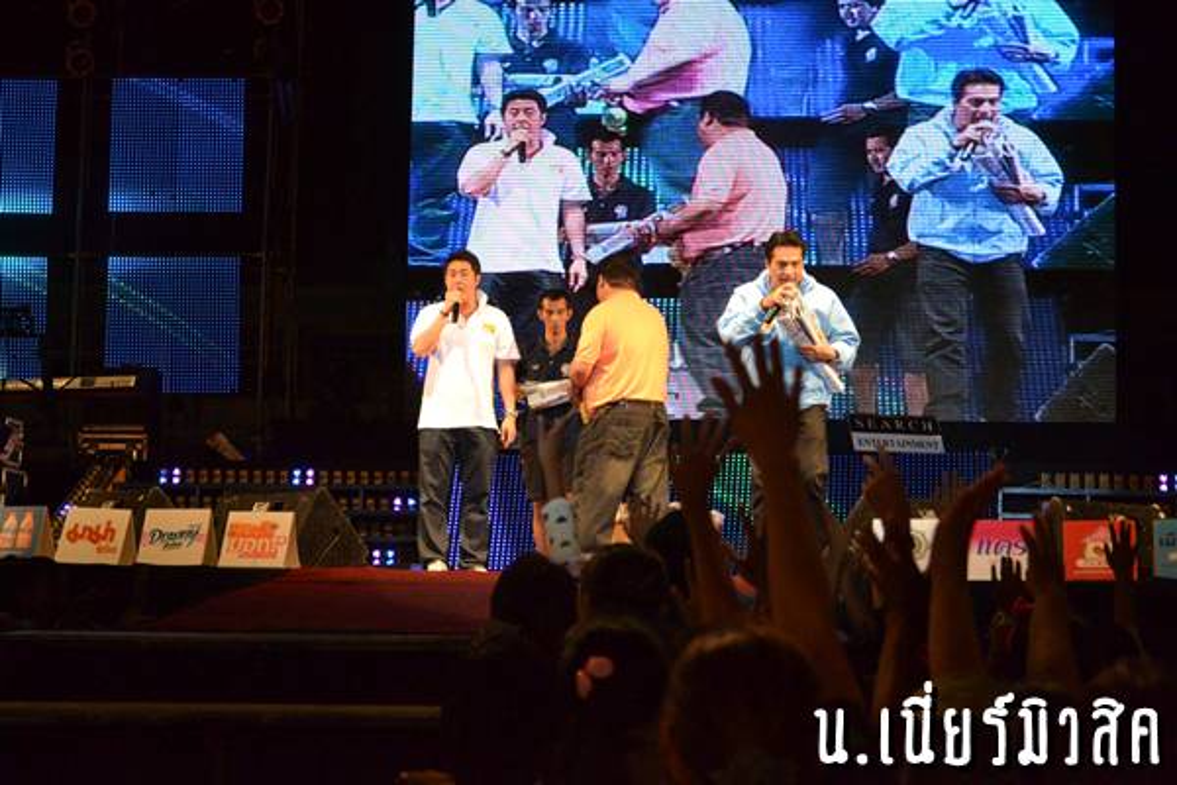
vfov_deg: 17.5
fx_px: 2550
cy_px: 392
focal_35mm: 78
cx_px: 588
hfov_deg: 26.0
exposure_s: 1/400
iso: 3200
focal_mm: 52
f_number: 5
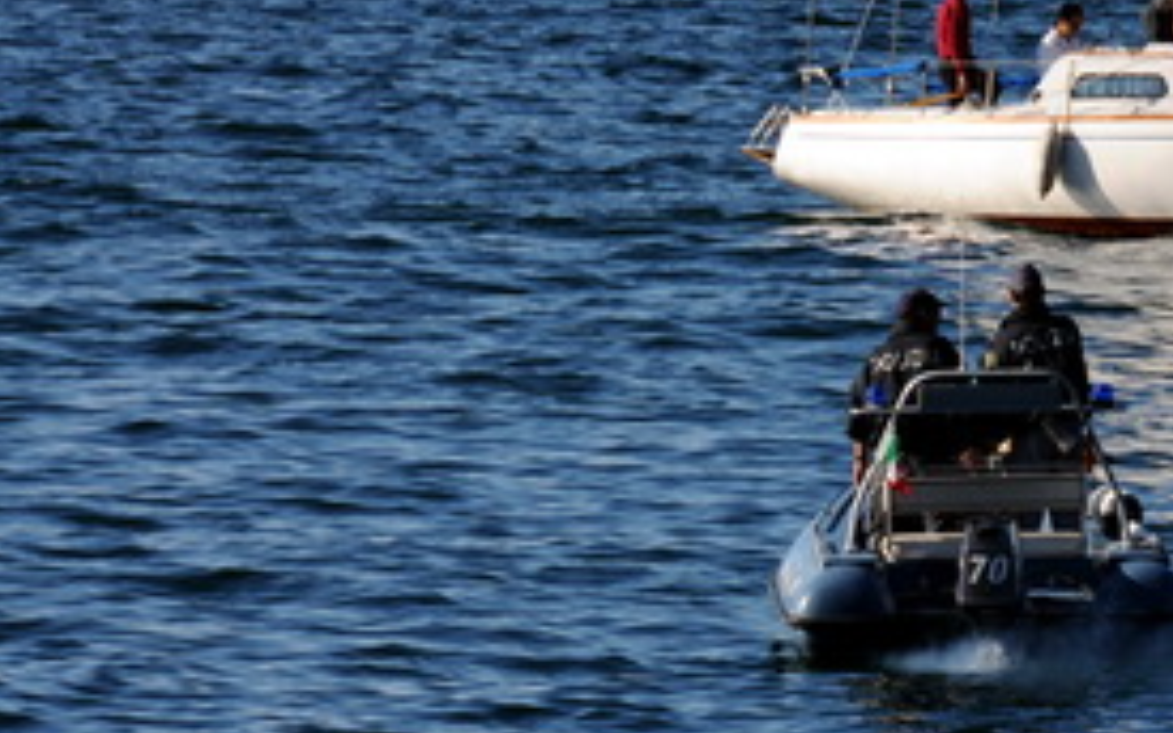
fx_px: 21327
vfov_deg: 2.0
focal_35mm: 667
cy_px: 254
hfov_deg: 3.1
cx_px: 998
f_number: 10
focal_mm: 200
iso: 200
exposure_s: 1/400
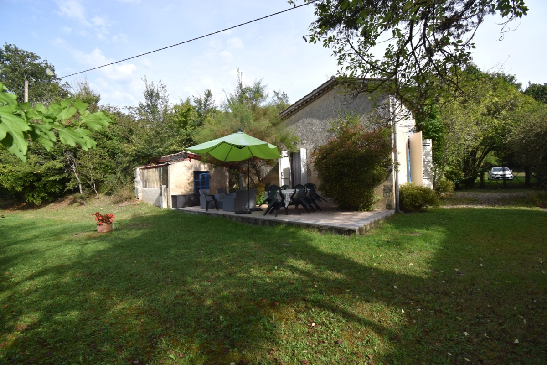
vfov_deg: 77.3
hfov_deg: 100.4
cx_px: 274
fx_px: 228
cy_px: 182
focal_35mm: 15
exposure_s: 1/200
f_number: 8
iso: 100
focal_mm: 10
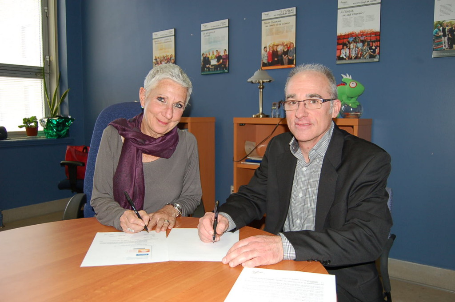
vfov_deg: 45.6
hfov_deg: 64.6
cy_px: 151
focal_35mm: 28
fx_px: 360
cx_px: 228
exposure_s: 1/60
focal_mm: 19
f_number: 3.5
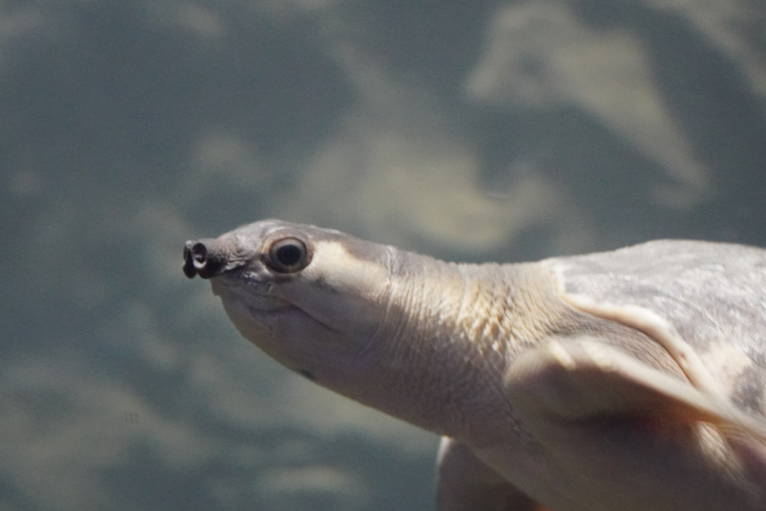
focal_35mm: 103
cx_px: 458
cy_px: 324
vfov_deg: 13.3
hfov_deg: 19.9
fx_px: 2185
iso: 6400
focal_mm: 53
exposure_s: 1/40
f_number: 5
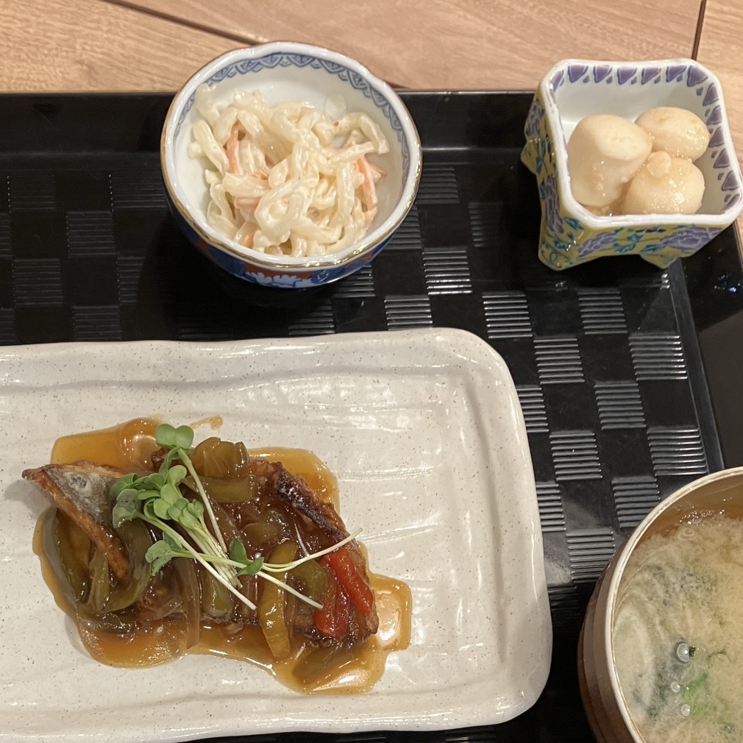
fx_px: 1190
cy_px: 549
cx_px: 234
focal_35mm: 49
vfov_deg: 34.0
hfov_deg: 34.3
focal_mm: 3.99
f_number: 1.8
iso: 100
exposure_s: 1/50
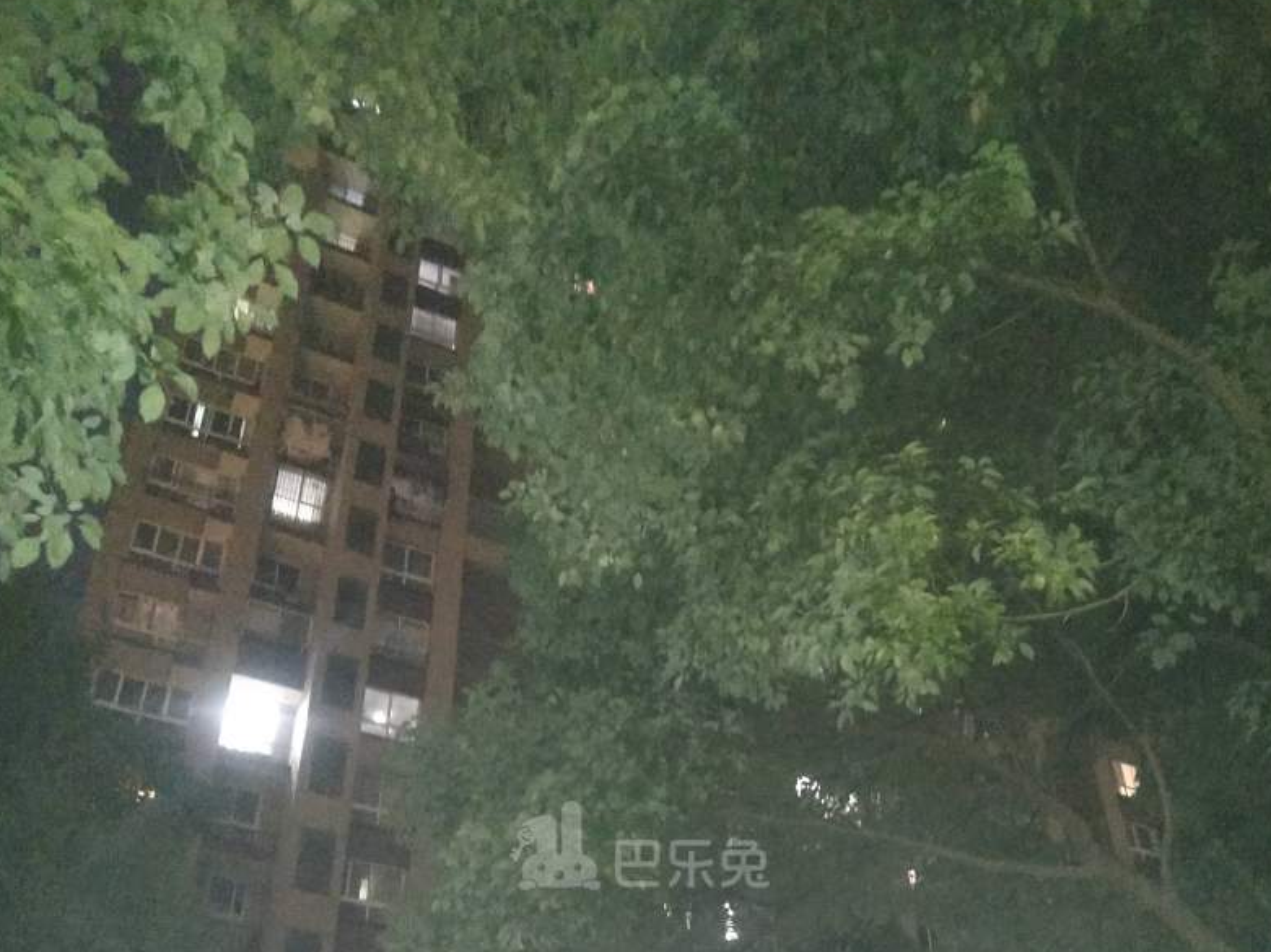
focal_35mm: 41
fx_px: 1505
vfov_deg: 33.4
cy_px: 847
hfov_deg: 45.8
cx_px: 640
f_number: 1.8
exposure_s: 1/14.3
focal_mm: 3.95
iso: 4021
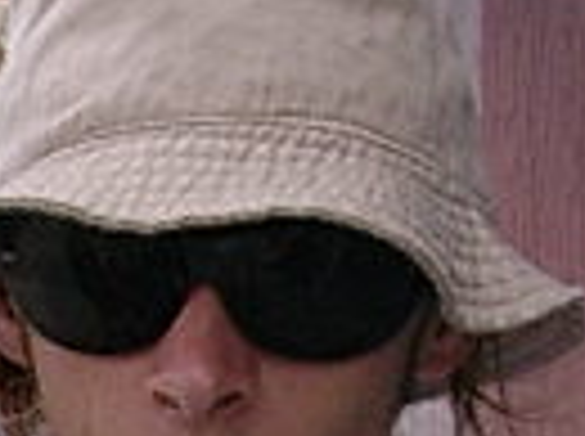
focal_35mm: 222
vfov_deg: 6.5
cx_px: -207
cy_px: 805
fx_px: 3745
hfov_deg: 8.8
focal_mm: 6.7
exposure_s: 1/136
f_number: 5.8
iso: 70
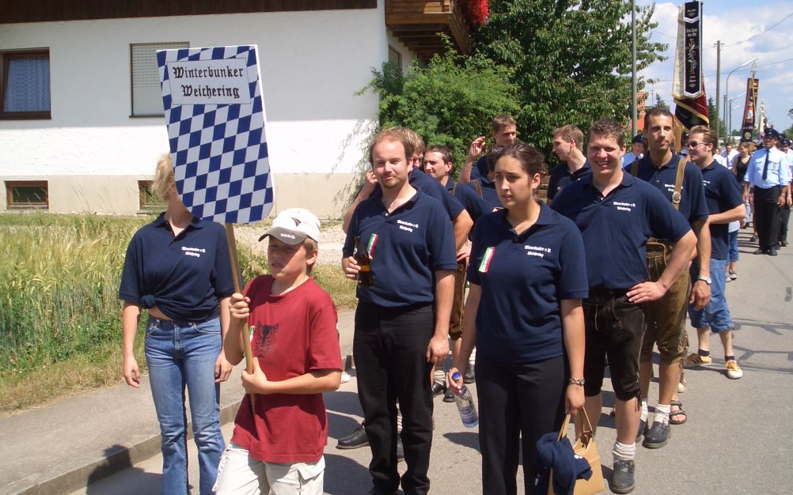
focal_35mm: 39
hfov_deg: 50.4
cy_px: 228
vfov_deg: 32.7
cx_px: 403
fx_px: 843
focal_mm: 4.8
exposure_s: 1/500
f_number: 4
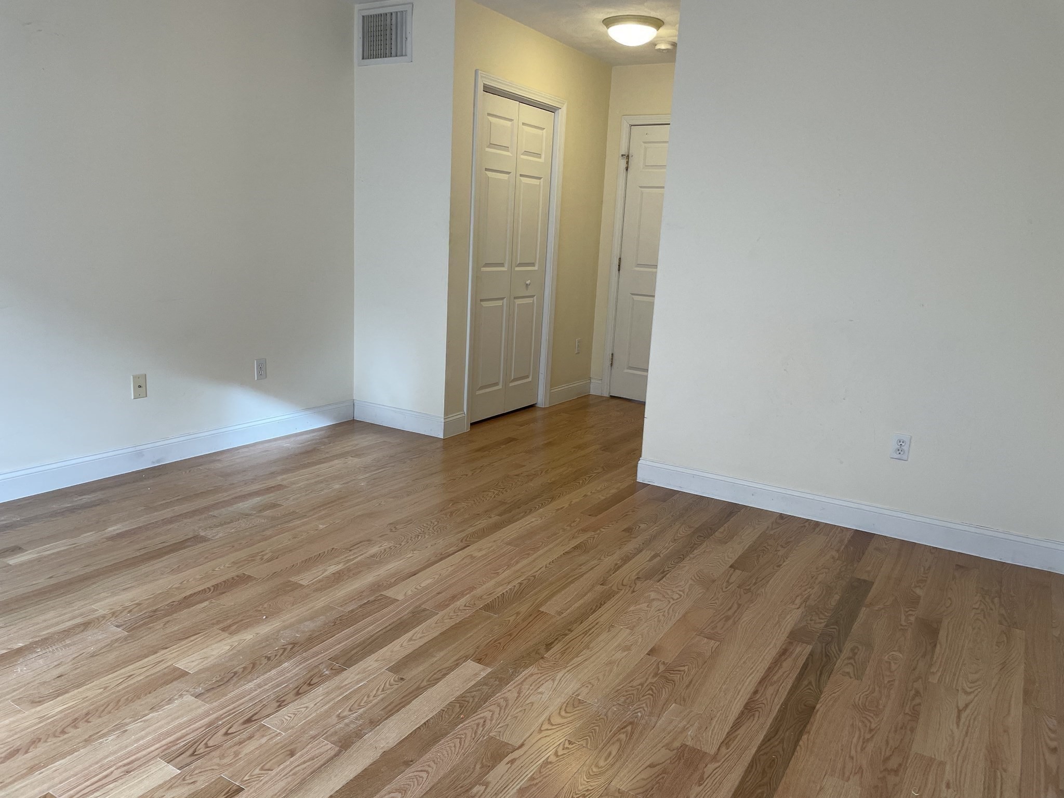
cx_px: 532
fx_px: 799
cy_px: 399
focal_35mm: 26
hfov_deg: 67.3
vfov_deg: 53.1
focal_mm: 4.2
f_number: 1.6
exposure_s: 1/120
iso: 100
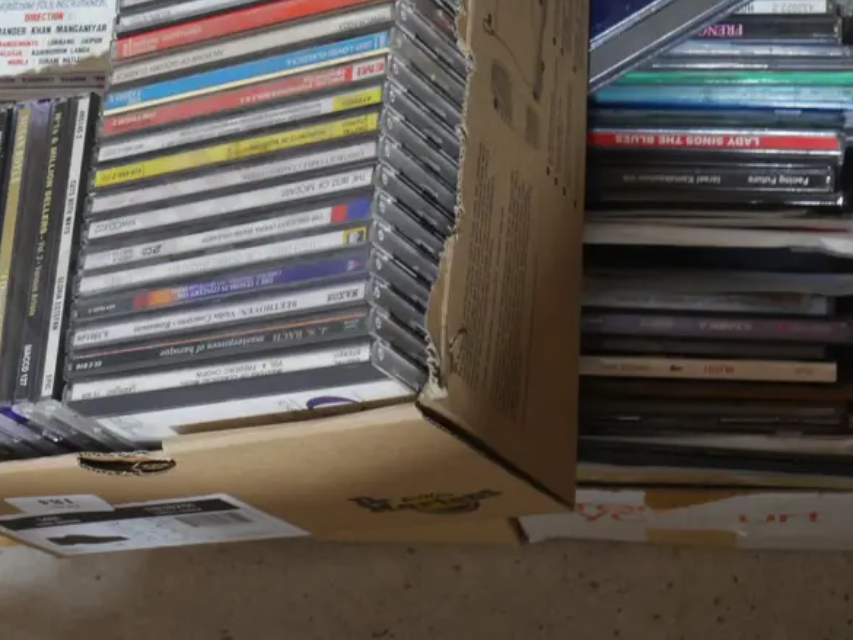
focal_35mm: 98
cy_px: 184
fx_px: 2415
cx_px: 209
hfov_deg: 19.9
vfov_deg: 15.0
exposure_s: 1/60
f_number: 5.3
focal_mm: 28
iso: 1250
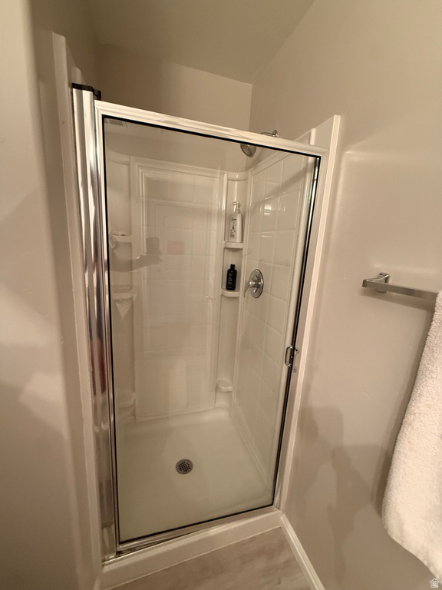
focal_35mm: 14
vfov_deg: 102.1
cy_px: 295
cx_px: 221
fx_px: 238
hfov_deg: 85.7
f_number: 2.2
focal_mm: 2.22
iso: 500
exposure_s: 1/60
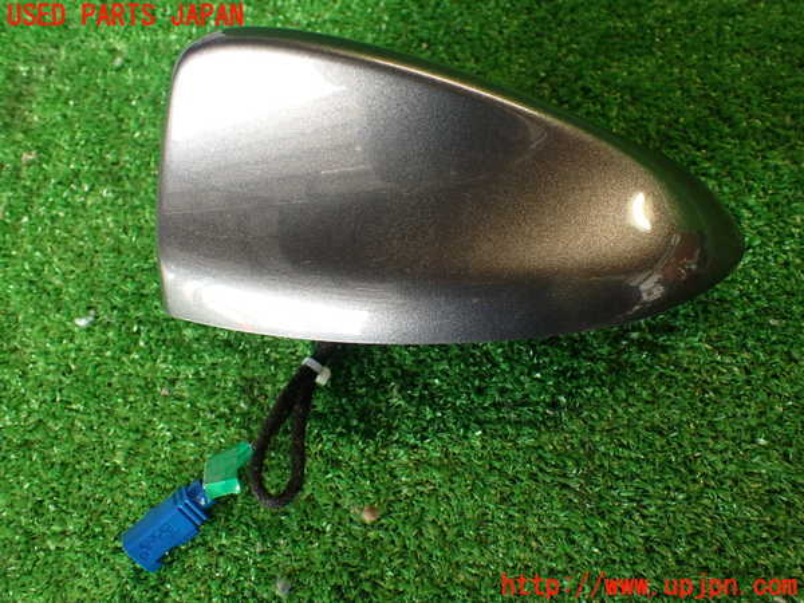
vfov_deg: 44.2
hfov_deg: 56.8
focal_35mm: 32
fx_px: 743
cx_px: 402
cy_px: 302
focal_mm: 5.79
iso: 200
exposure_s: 1/40
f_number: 2.4
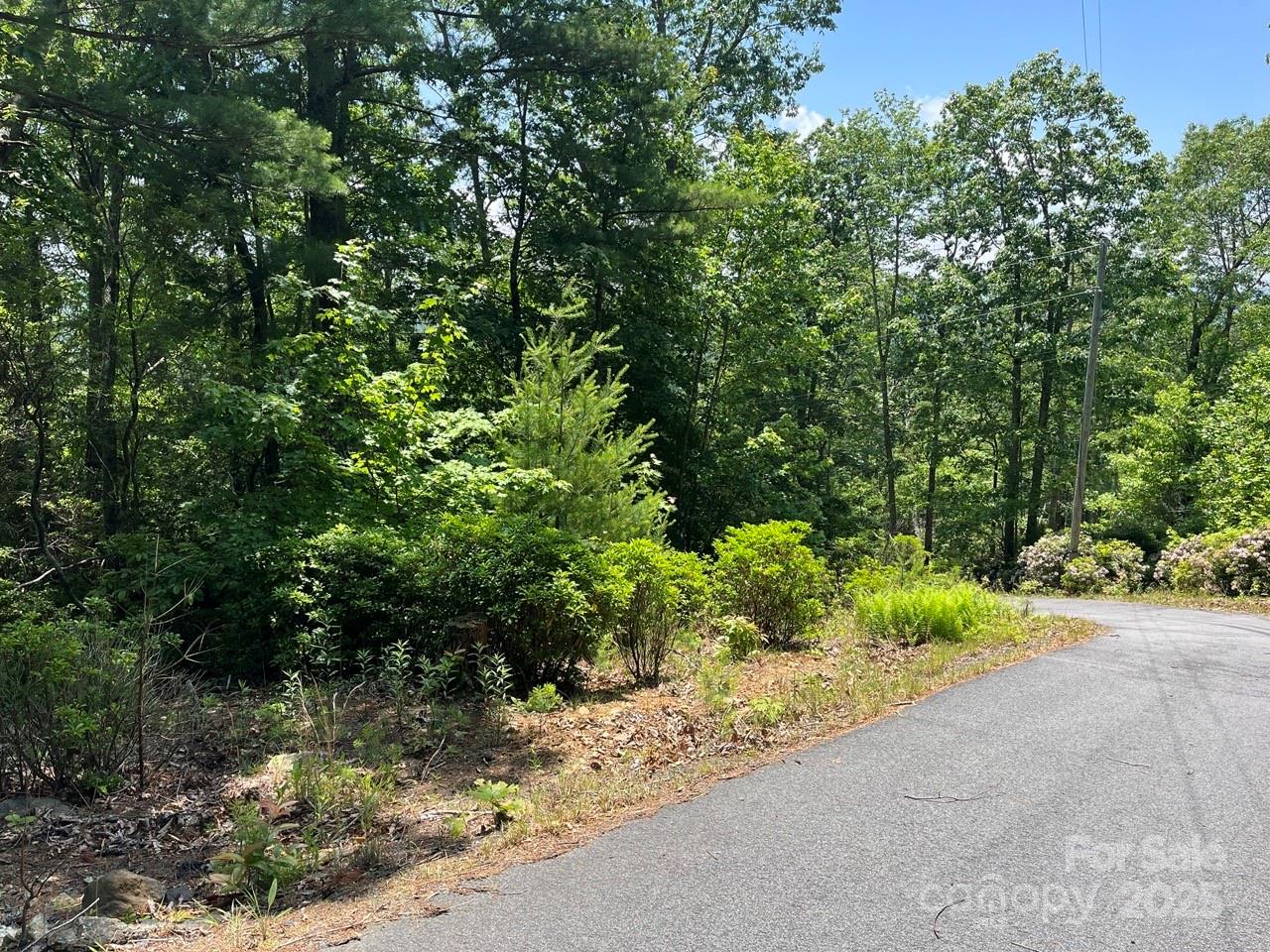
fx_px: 954
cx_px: 635
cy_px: 476
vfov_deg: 53.1
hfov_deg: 67.3
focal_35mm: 26
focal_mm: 5.1
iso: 50
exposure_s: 1/1294
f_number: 1.6
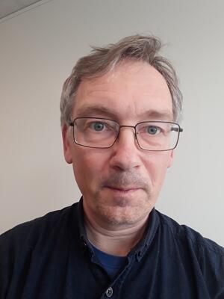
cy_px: 150
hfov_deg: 45.4
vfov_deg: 58.4
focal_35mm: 31
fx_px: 267
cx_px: 112
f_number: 1.9
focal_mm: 2.91
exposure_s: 1/50
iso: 50
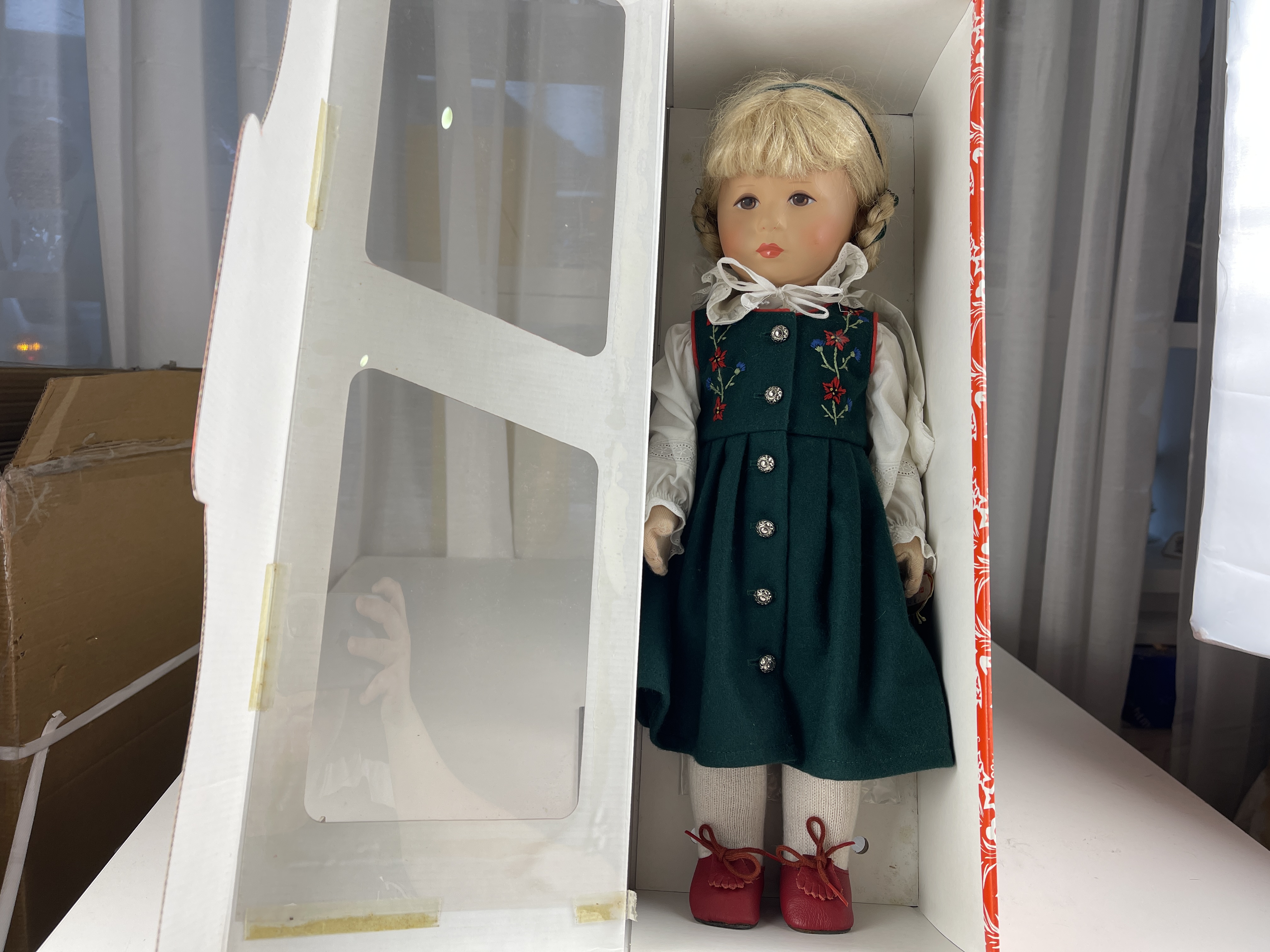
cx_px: 635
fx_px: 917
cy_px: 476
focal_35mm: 25
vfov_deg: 54.9
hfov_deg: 69.4
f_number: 1.6
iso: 32
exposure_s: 1/100
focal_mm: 5.1
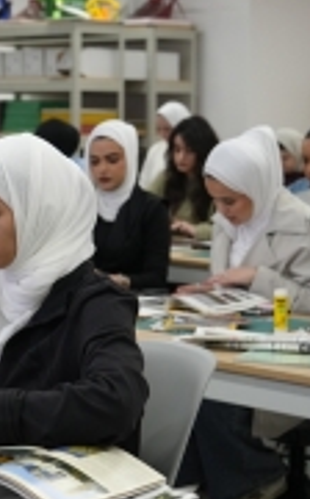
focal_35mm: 102
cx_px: -19
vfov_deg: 20.3
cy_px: 139
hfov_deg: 12.6
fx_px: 1383
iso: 2000
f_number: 4
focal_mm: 45
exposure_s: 1/200
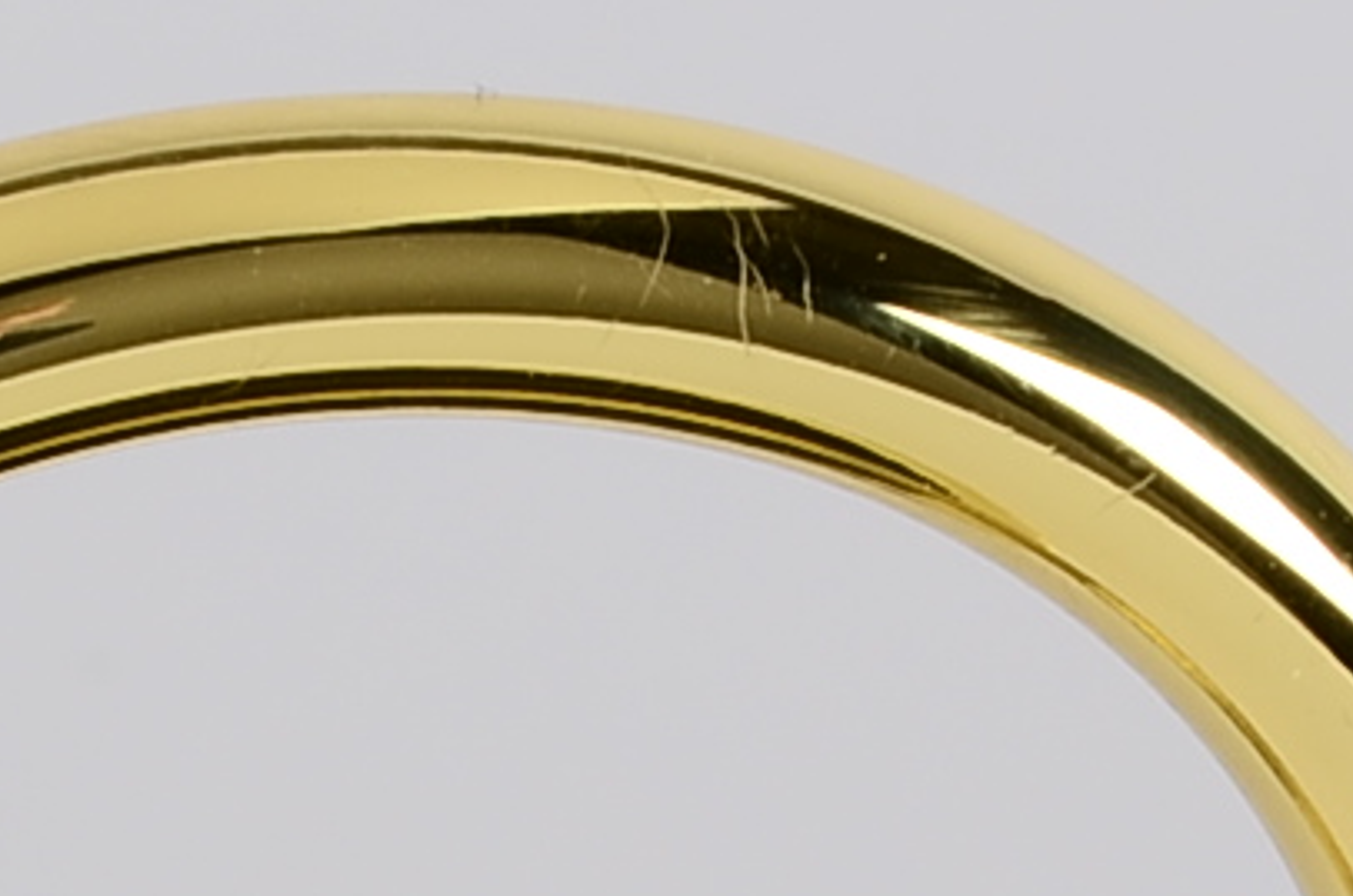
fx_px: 17742
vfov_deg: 2.9
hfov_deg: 4.4
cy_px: 1932
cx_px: 340
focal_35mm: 473
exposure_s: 1/160
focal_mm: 52
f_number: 16
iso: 100
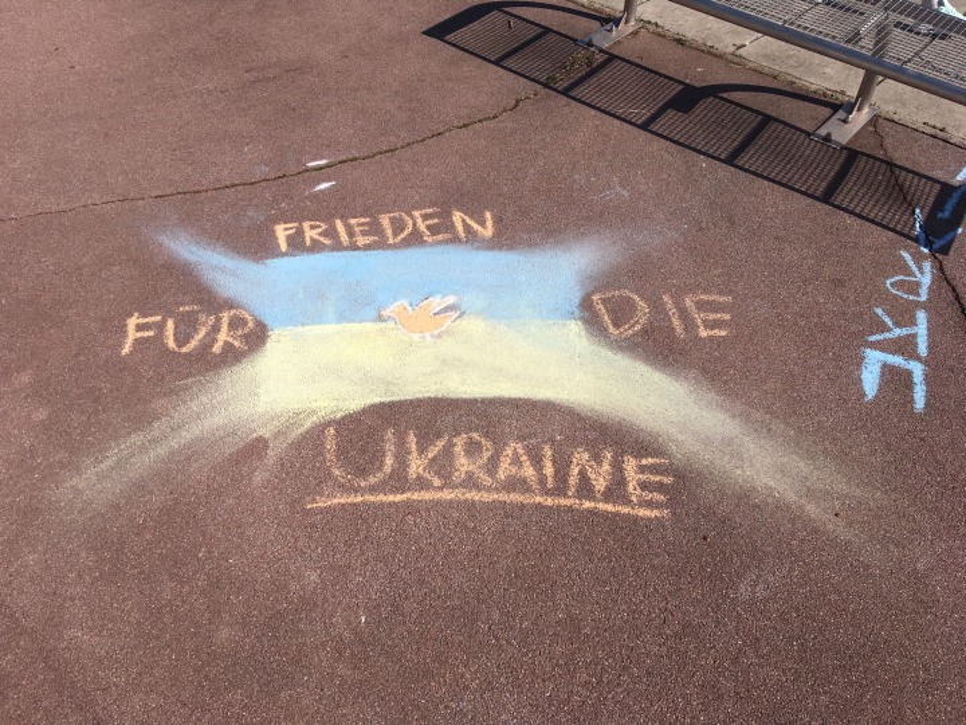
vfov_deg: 48.2
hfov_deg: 61.7
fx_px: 809
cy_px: 362
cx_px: 483
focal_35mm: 29
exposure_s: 1/3205
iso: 25
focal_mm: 4.15
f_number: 2.2
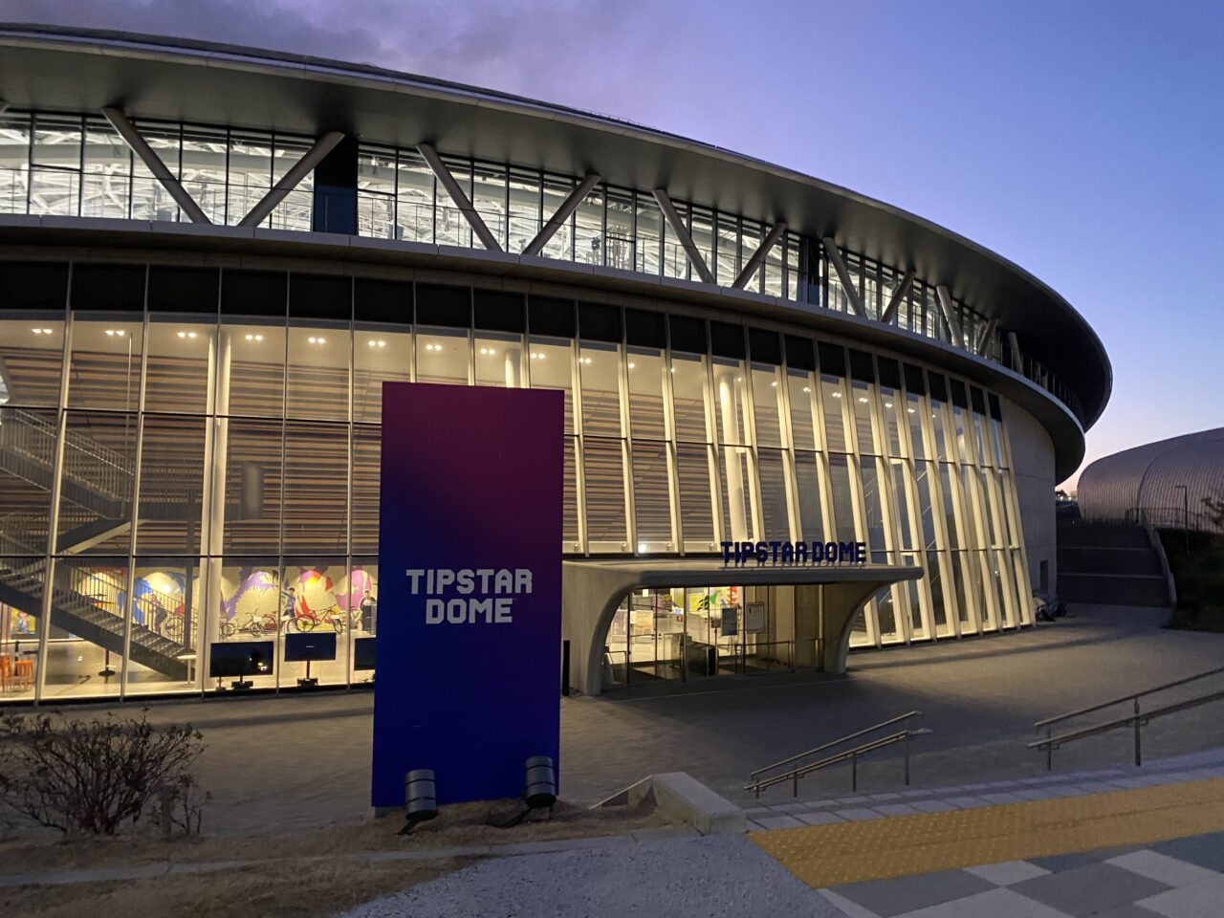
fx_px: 919
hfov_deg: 67.3
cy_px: 459
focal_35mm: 26
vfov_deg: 53.1
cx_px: 612
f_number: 1.8
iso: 400
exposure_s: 1/34
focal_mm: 4.25
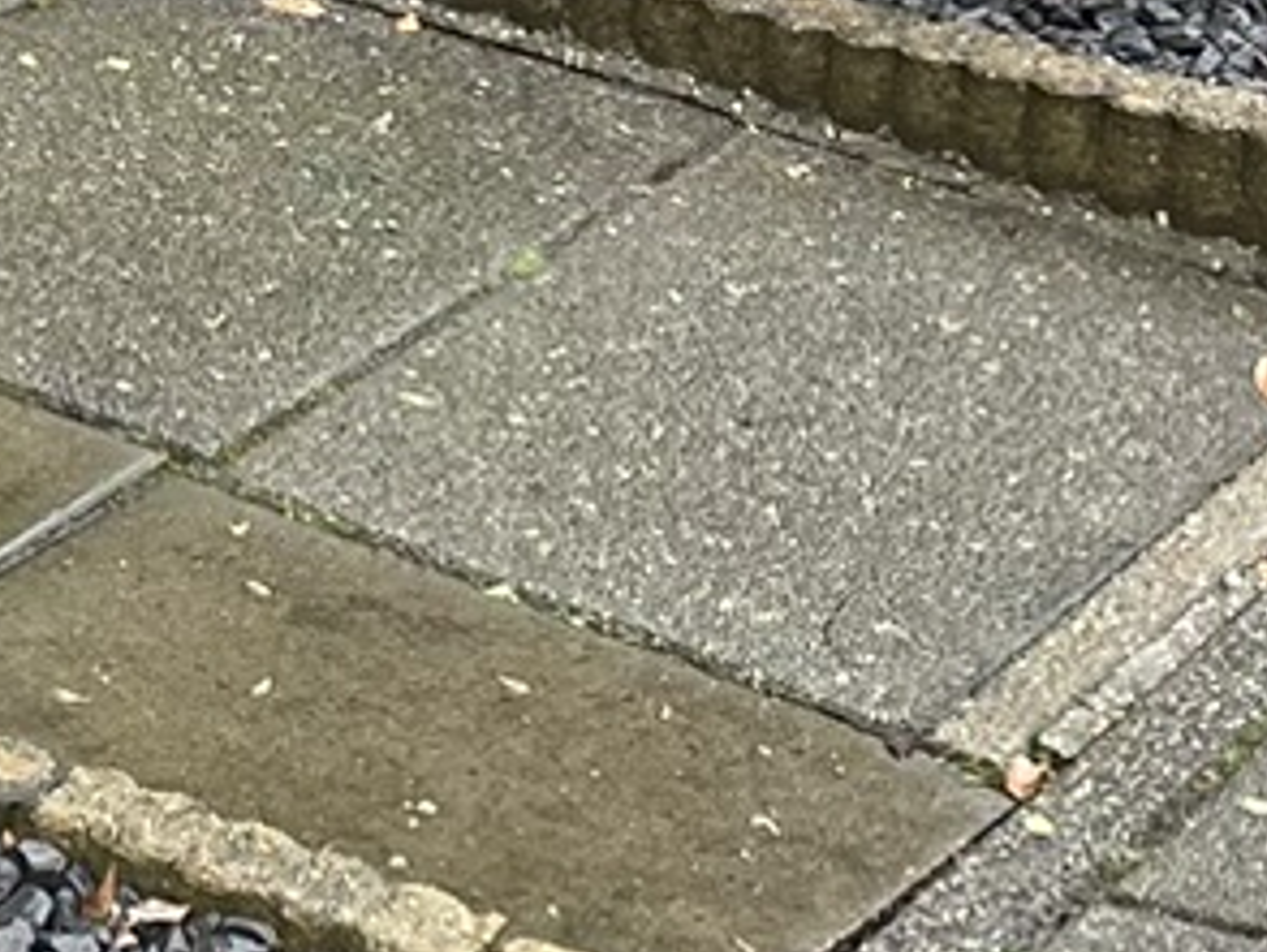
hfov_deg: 10.4
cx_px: -896
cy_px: 103
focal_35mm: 181
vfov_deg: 8.2
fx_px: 6630
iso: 40
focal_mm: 4.2
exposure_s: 1/121
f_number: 1.6
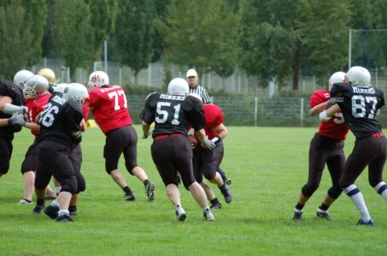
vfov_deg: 6.8
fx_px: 2172
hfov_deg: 10.2
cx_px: 194
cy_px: 128
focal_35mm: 202
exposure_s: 1/640
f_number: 4.5
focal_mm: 135
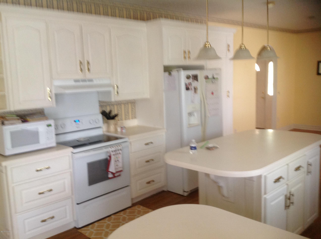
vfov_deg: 40.6
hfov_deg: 52.7
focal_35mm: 35
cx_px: 160
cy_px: 120
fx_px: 324
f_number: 2.4
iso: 125
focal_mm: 4.28
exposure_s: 1/15
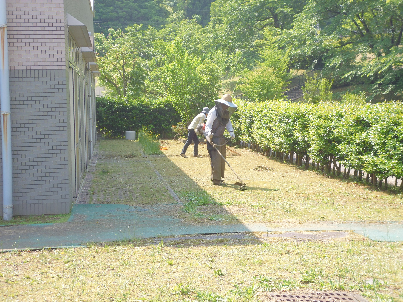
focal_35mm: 80
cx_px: 202
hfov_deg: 24.4
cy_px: 151
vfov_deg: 18.4
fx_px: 931
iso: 160
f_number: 5.3
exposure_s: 1/100
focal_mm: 14.3
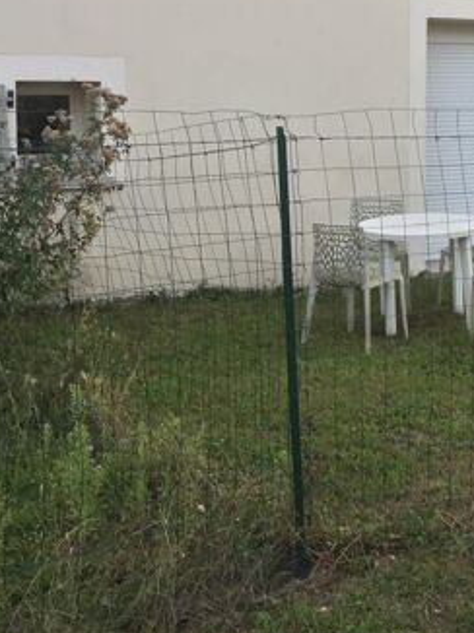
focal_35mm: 57
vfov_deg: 33.4
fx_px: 1042
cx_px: 332
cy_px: 190
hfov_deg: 25.4
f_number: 2.2
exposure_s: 1/100
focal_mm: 4.15
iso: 40
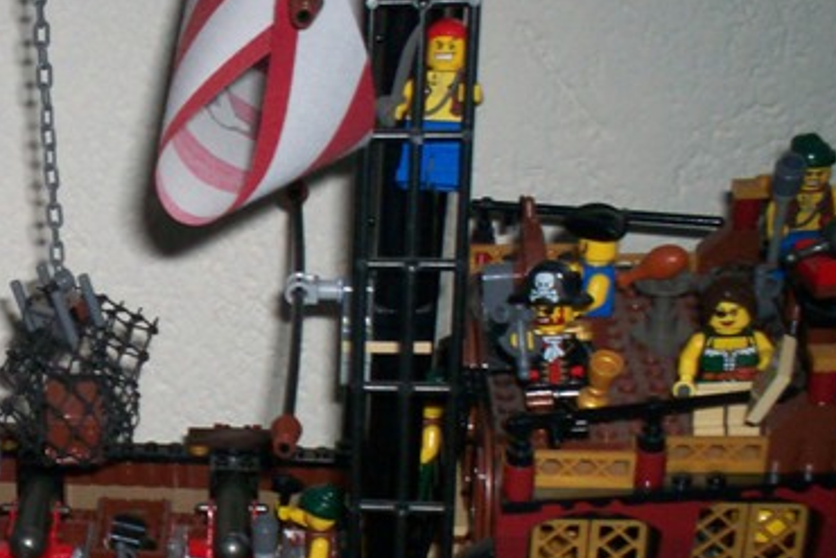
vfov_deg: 16.7
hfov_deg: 24.0
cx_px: 0
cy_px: 456
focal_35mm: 81
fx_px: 1882
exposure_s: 1/60
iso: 140
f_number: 4.5
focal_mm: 6
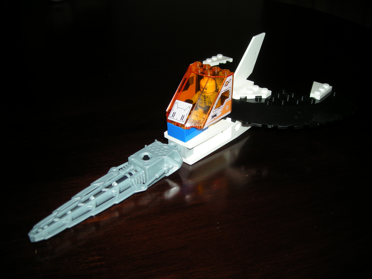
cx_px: 186
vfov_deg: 40.7
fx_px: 376
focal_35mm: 35
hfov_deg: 52.6
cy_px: 140
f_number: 2.8
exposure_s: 1/60
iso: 50
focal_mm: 5.7
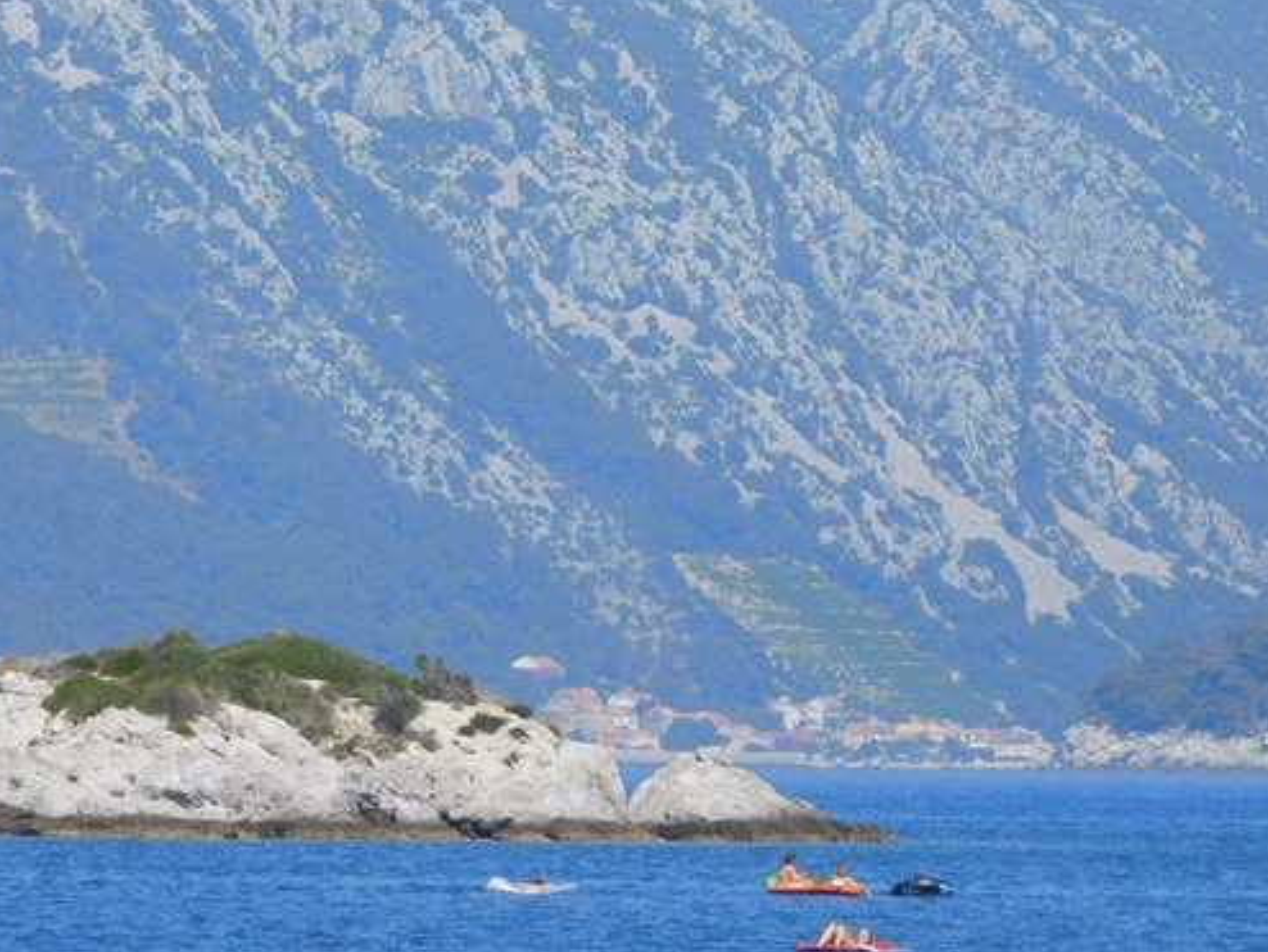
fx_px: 18544
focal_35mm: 506
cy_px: 90
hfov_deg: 3.9
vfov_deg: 2.9
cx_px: 642
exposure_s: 1/500
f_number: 5.7
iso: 125
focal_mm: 44.6
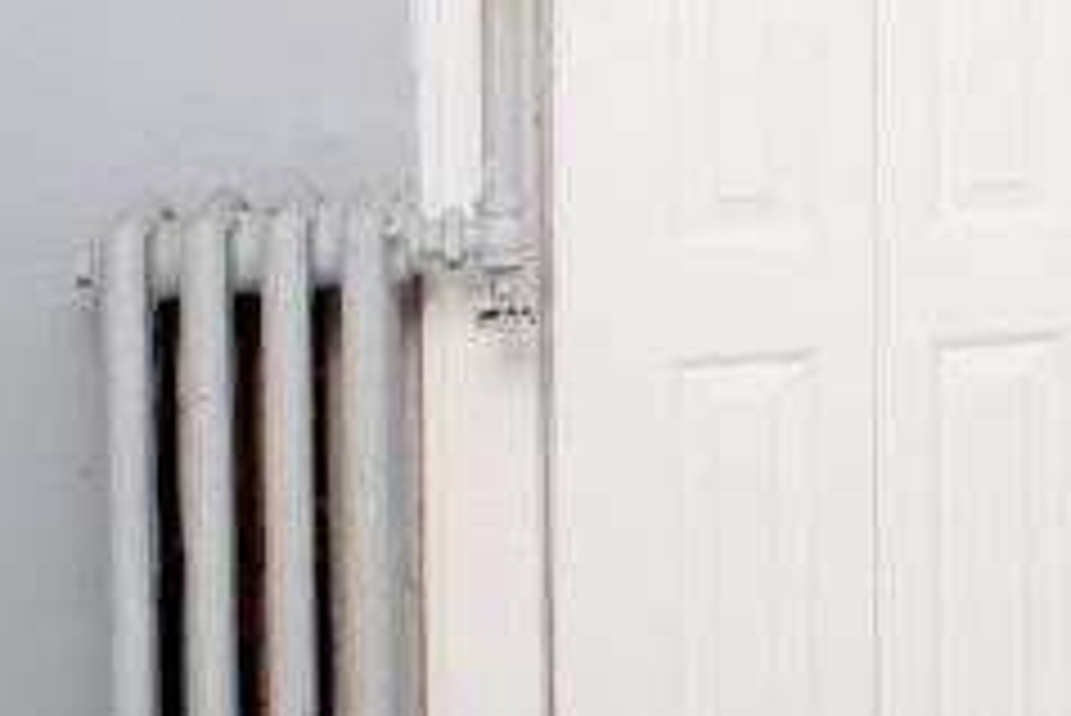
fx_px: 2828
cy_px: -356
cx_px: 1692
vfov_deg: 13.6
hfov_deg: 18.5
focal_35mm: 95
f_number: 2.8
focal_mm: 14
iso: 2000
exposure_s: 1/160
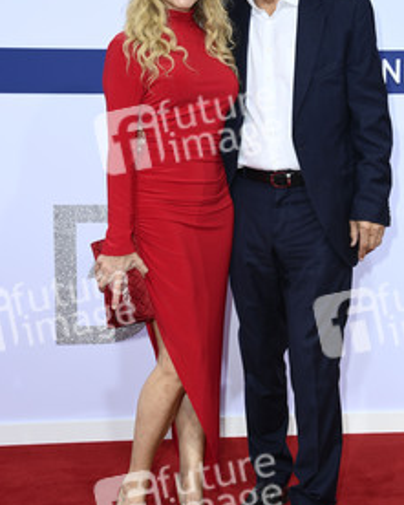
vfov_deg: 33.0
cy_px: 223
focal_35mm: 57
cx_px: 241
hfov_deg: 26.6
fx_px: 851
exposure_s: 1/200
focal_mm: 42
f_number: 5.6
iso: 800
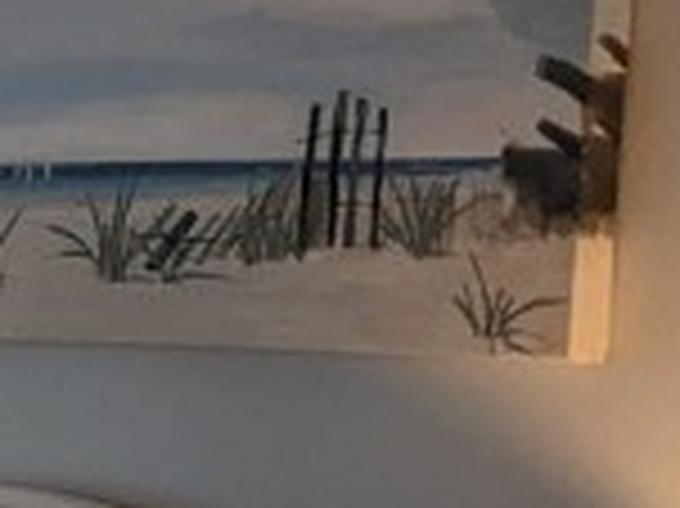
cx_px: -874
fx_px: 3592
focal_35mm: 183
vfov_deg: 8.0
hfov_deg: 9.7
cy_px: 733
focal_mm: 4.38
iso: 45
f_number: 1.73
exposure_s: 1/242
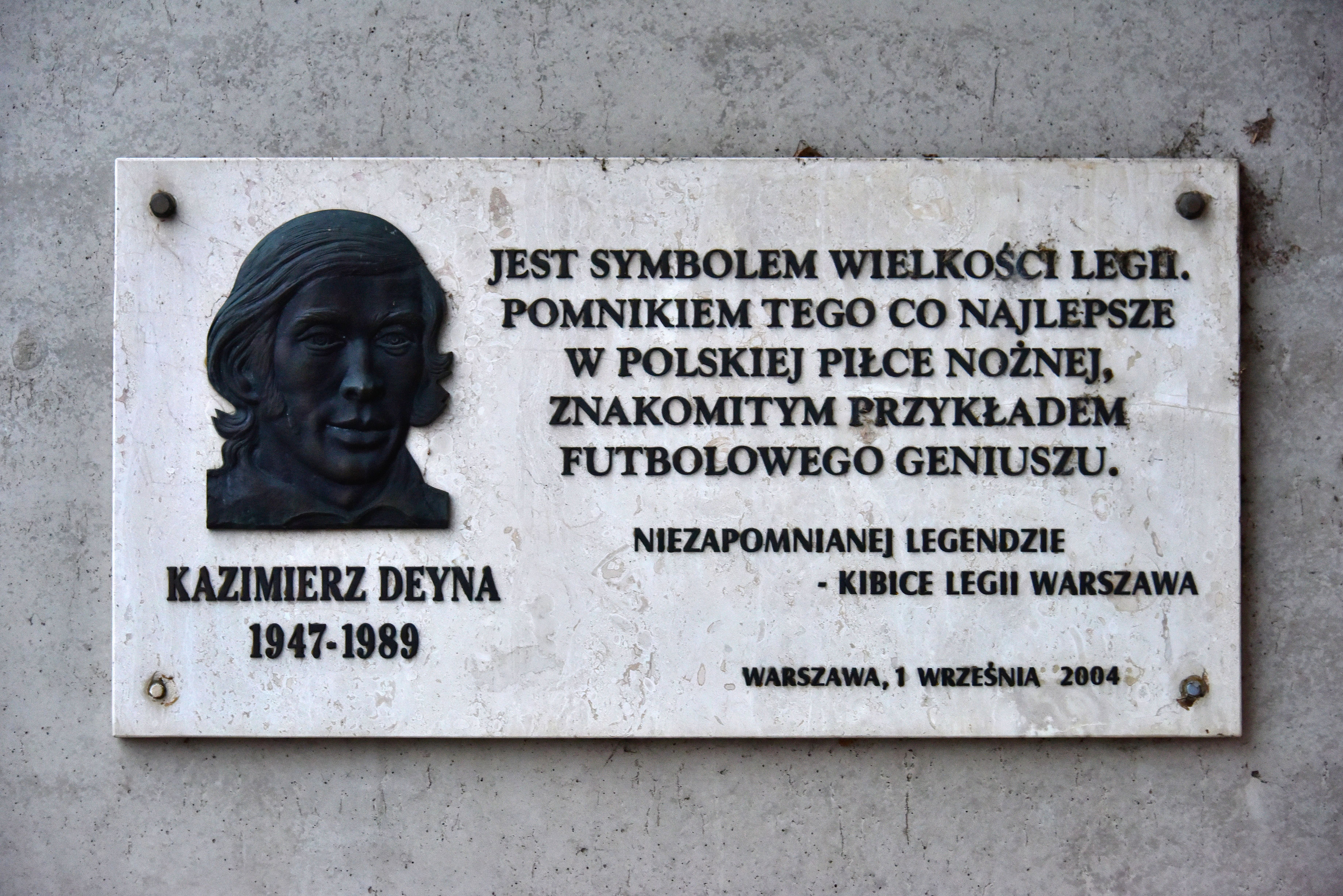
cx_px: 672
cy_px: 448
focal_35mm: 105
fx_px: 3918
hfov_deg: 19.5
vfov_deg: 13.1
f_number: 5.3
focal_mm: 105
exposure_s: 1/125
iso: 1400
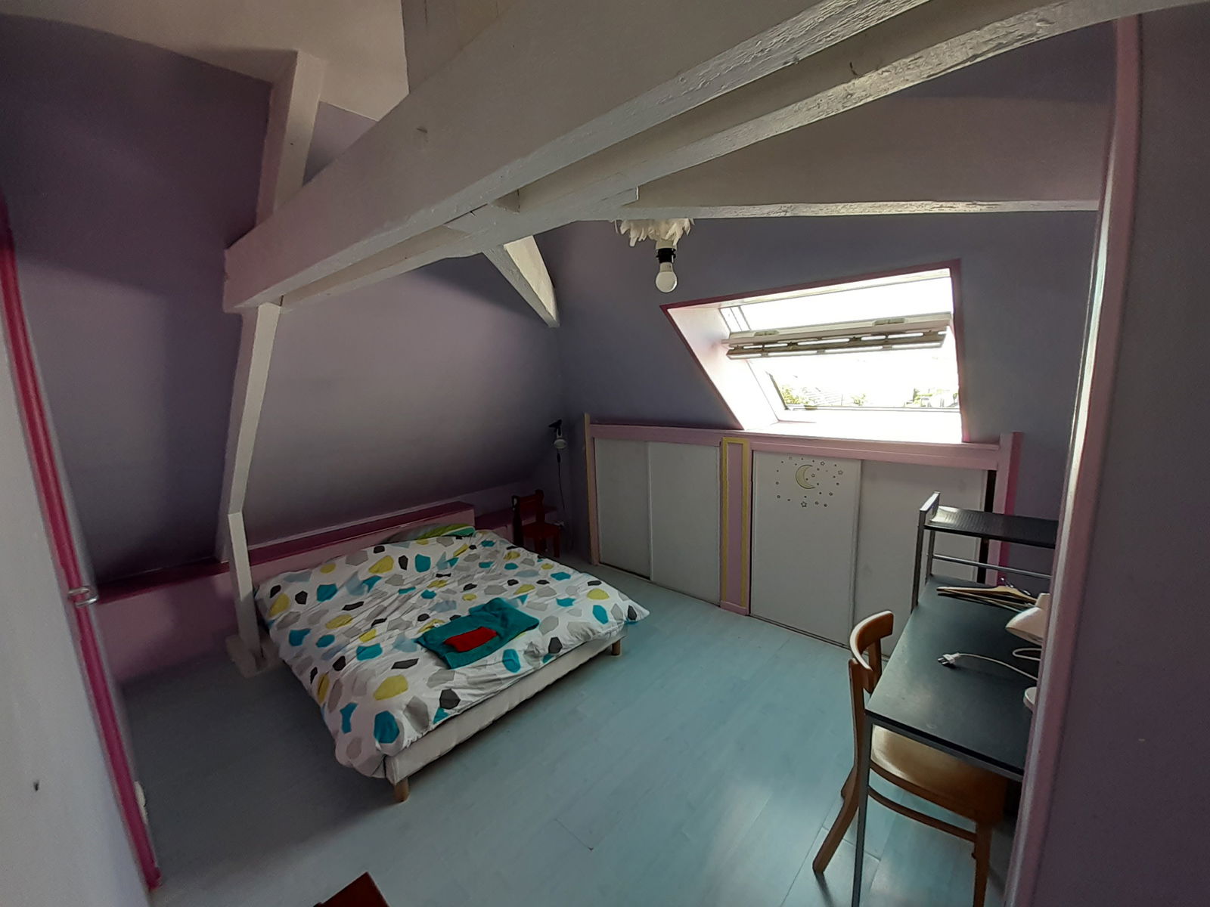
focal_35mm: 13
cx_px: 605
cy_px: 454
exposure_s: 1/50
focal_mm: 1.13
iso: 40
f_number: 2.2
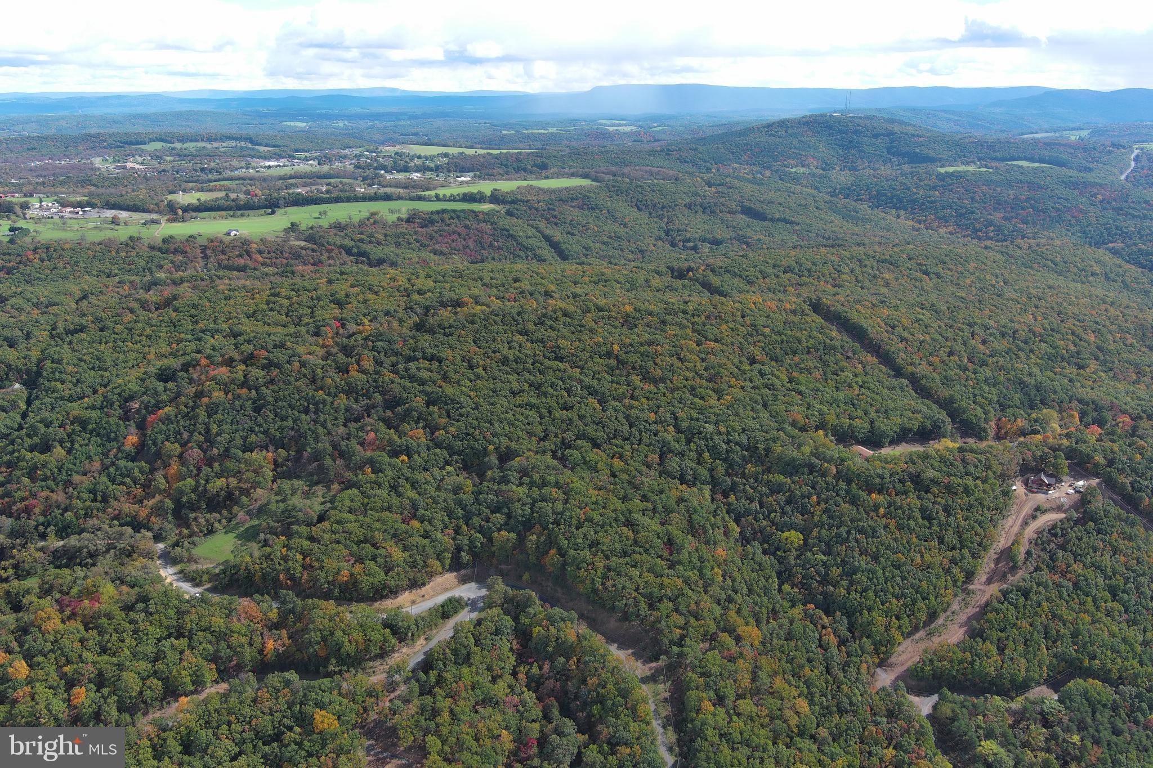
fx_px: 929
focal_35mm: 29
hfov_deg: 63.7
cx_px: 576
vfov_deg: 45.0
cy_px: 384
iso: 100
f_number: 2.8
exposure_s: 1/698
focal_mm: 10.57
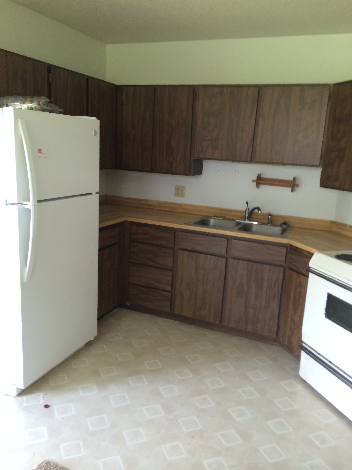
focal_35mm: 30
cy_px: 235
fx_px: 407
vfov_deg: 60.0
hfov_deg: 46.8
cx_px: 176
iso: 125
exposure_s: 1/30
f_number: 2.2
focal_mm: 4.12
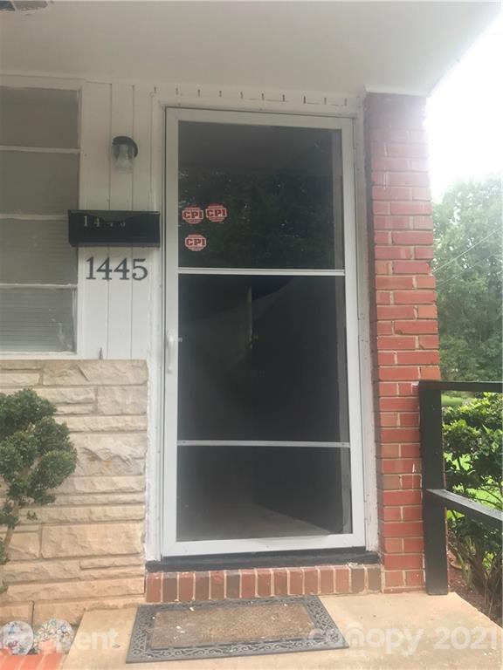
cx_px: 252
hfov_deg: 49.7
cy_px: 335
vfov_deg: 63.4
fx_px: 542
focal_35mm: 28
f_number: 1.8
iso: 20
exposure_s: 1/120
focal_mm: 3.99
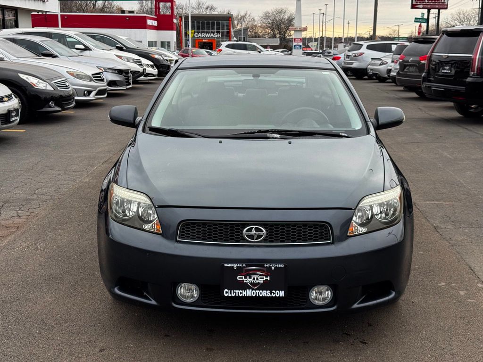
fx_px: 670
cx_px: 242
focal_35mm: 48
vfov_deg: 30.3
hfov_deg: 39.7
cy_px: 181
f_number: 1.78
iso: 64
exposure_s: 1/609
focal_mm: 6.76
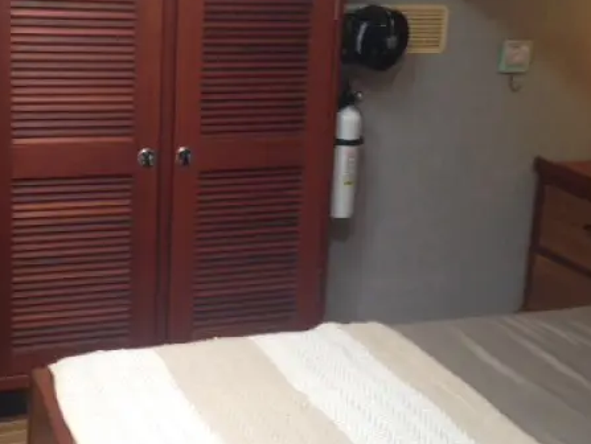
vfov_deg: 24.7
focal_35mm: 59
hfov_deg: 32.4
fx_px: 1008
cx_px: 196
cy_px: 139
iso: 50
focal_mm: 4.12
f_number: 2.4
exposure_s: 1/20
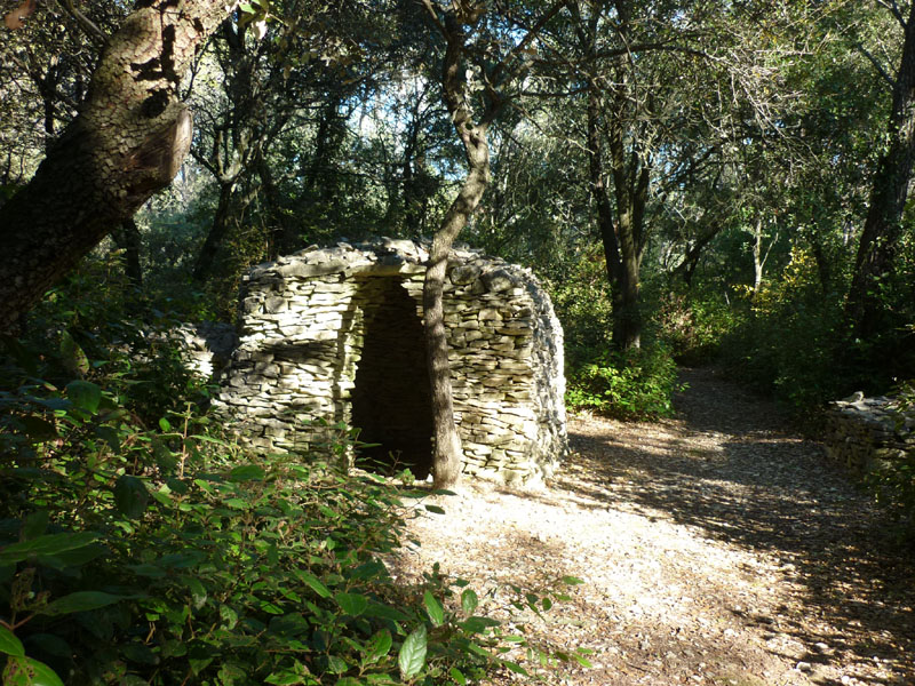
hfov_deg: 55.4
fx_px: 872
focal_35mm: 33
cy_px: 343
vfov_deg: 42.9
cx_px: 458
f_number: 2.8
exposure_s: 1/100
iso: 80
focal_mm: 5.5
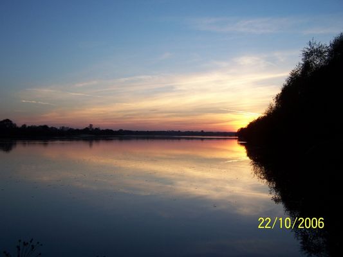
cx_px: 172
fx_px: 377
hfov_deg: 49.0
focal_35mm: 38
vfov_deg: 37.7
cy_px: 128
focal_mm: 6.3
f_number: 2.8
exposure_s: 1/350
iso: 80
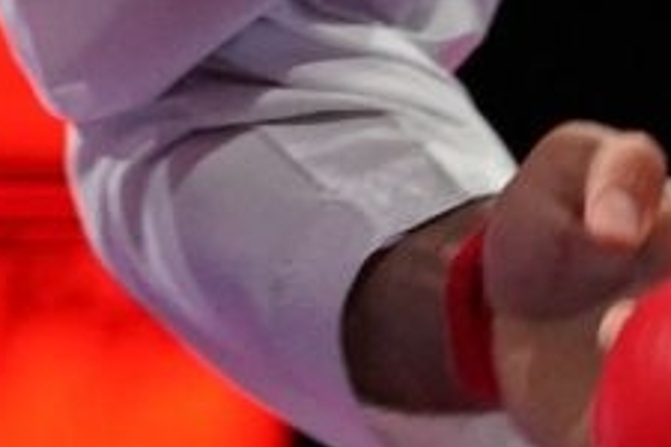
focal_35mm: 1601
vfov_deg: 0.9
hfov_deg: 1.3
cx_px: -650
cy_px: -1123
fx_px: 29839
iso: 4000
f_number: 2.8
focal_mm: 200
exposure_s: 1/1000
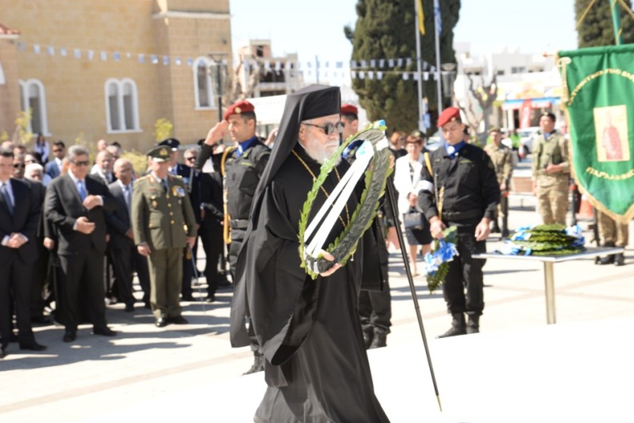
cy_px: 199
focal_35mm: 56
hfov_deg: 35.6
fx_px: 987
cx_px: 333
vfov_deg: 24.2
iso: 100
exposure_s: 1/200
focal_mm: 46
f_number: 7.1
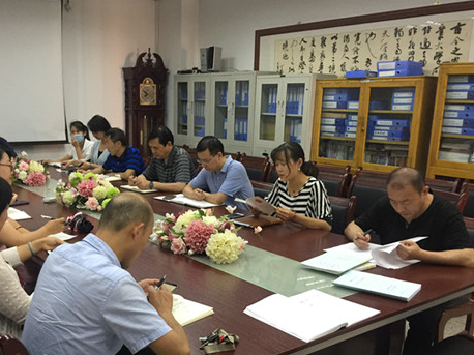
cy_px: 226
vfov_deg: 37.4
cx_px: 194
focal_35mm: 38
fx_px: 520
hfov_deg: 48.7
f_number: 2.2
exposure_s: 1/17
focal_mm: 4.15
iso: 125
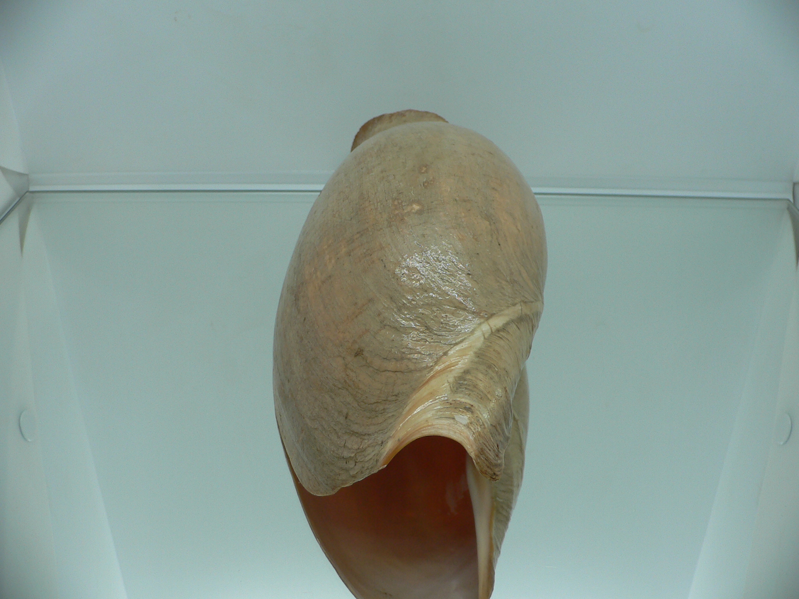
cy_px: 300
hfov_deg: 52.6
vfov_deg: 40.7
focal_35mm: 35
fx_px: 808
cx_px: 400
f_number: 2.8
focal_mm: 4.6
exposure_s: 1/60
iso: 80
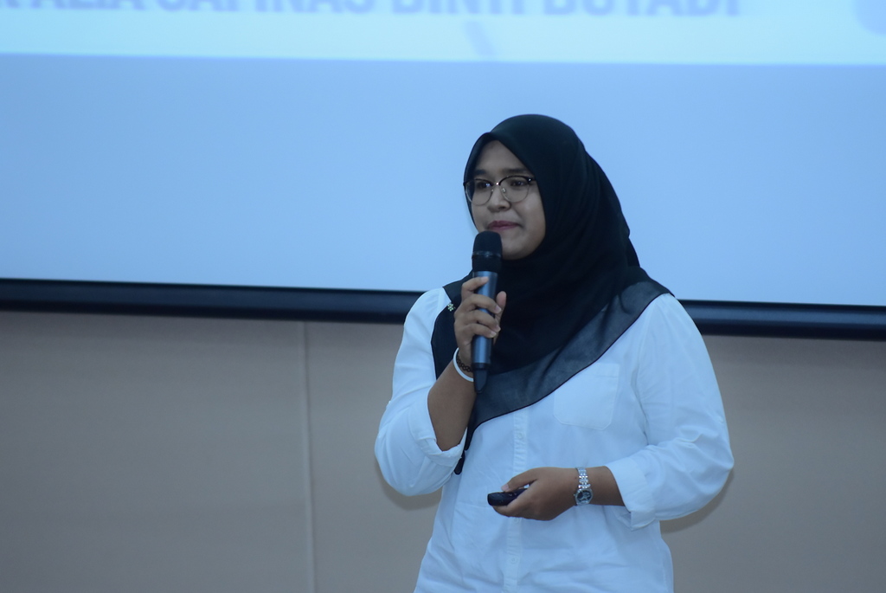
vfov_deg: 4.6
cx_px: 443
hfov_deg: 6.9
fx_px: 7391
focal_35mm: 300
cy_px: 296
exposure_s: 1/160
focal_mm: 200
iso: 2000
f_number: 2.8
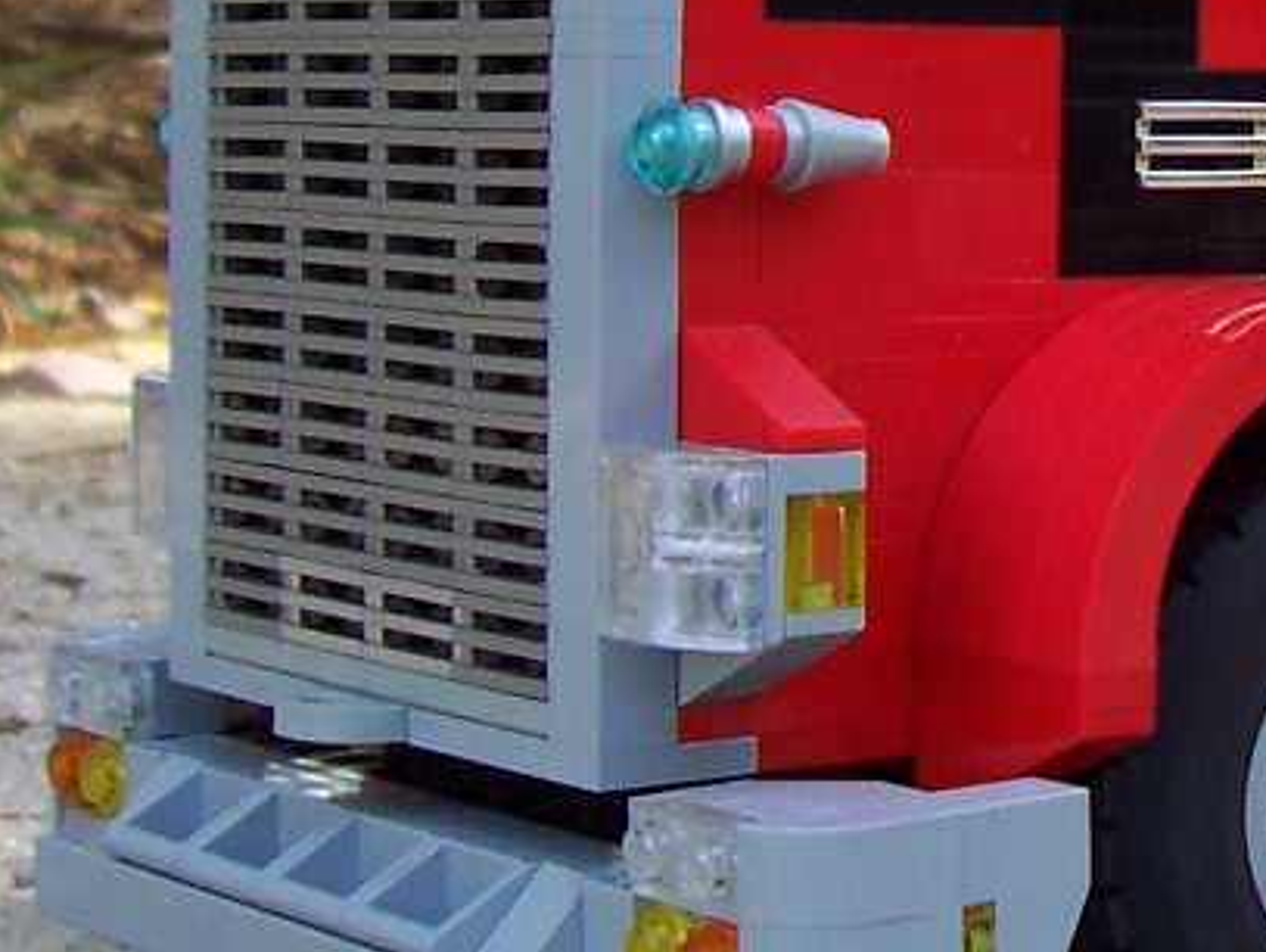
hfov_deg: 17.0
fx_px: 3990
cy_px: 165
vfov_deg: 13.5
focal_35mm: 109
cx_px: 1658
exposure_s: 1/350
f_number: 2.8
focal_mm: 5.6
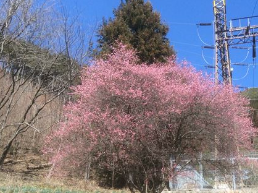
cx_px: 152
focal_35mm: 49
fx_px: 365
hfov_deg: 38.8
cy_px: 134
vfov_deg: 29.3
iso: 32
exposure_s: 1/880
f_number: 2.4
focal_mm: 3.3
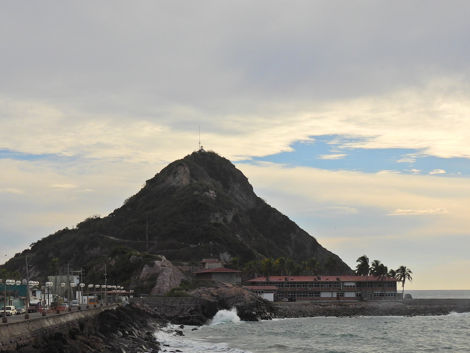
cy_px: 243
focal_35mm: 73
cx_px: 165
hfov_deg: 26.6
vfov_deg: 20.1
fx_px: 991
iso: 100
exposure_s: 1/250
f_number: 3.2
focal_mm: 8.4
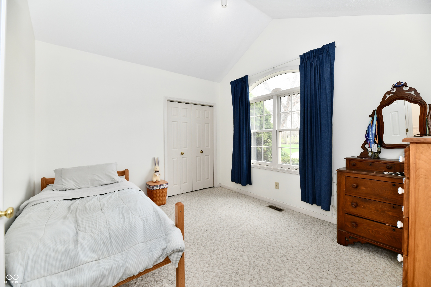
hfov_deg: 104.3
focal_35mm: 14
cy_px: 144
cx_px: 216
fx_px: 168
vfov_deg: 81.2
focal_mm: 14
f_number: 6.3
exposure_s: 1/60
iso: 640
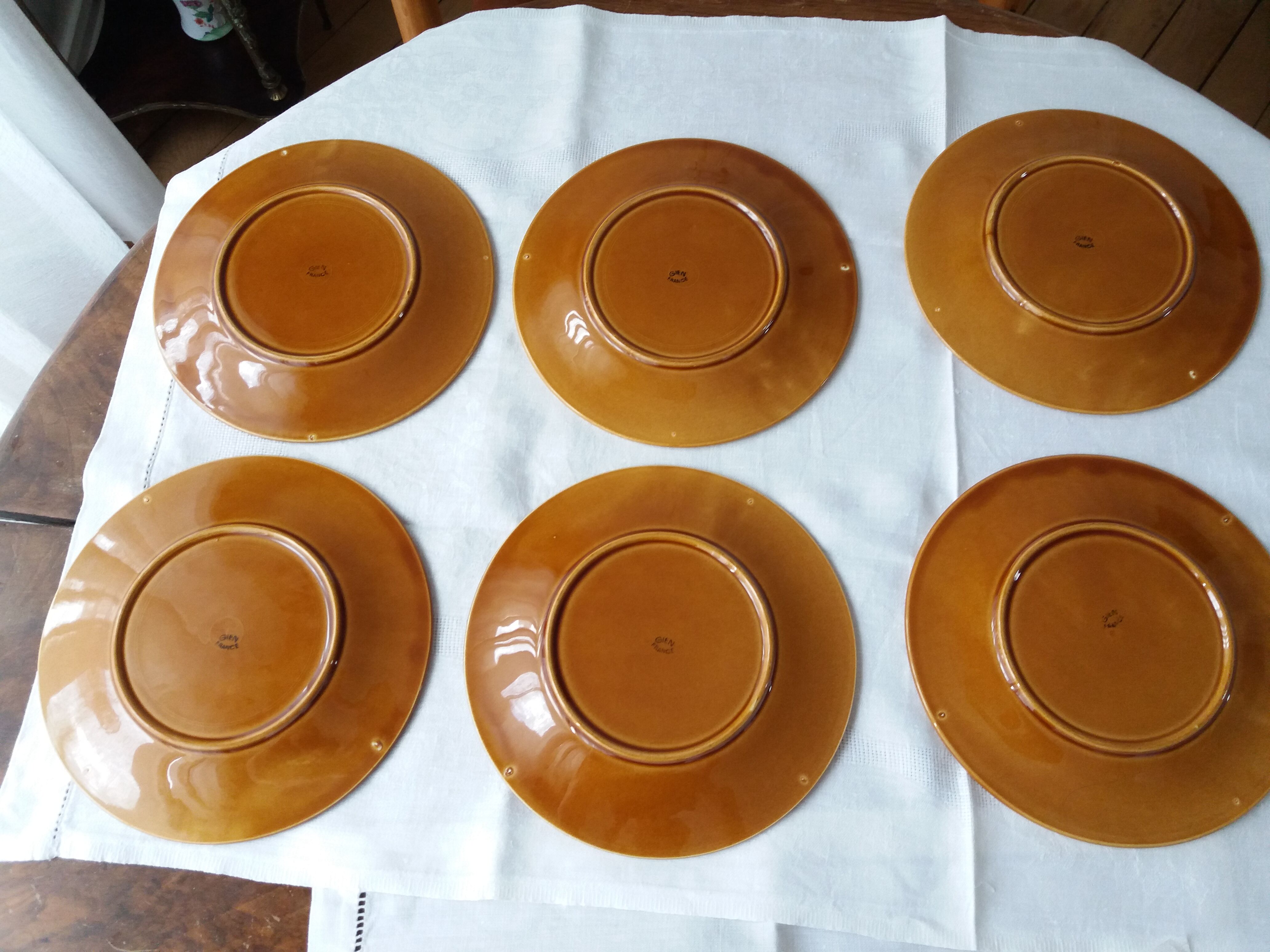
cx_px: 635
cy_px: 476
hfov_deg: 63.4
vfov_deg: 49.7
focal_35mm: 28
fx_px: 1027
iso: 100
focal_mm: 3.7
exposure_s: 1/30
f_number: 1.9
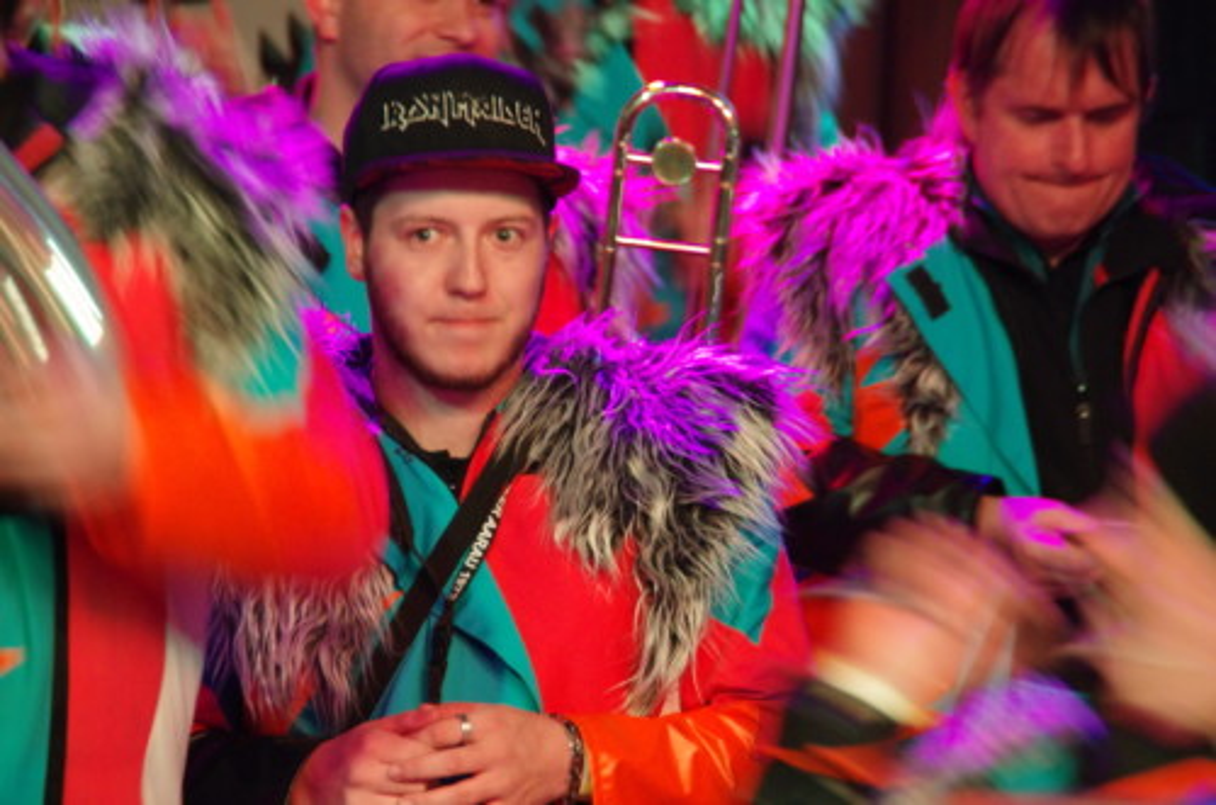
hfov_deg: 6.9
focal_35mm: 300
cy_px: 402
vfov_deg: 4.6
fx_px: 10111
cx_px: 608
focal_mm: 200
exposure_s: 1/15
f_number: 6.3
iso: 3200
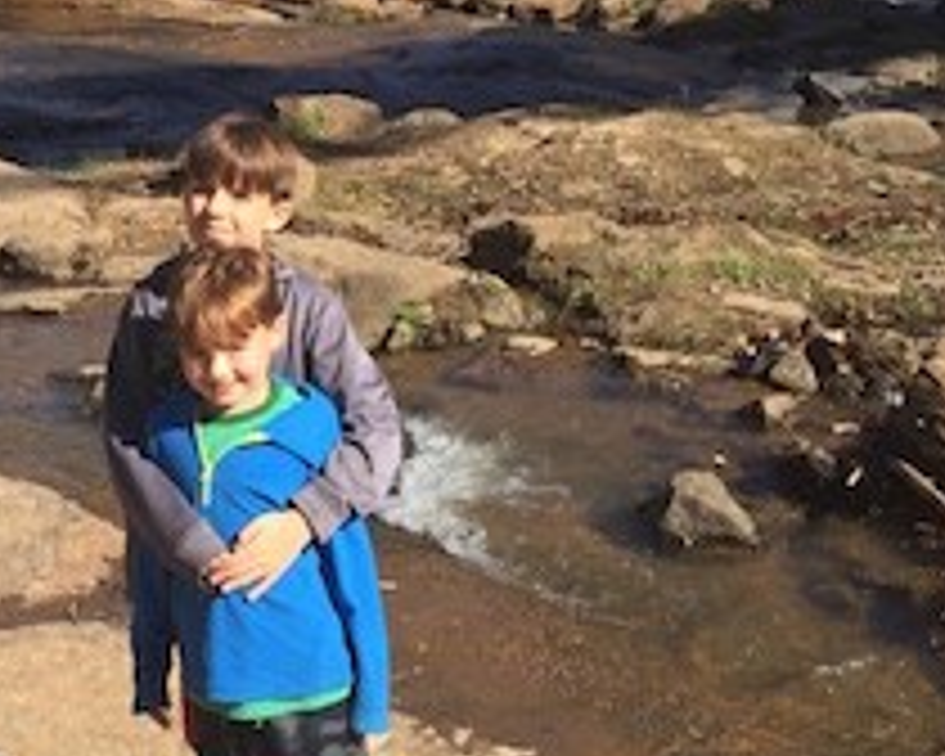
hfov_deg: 27.0
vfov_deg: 22.1
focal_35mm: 69
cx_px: 198
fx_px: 1930
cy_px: 266
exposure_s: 1/1276
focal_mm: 4.15
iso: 32
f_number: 2.2
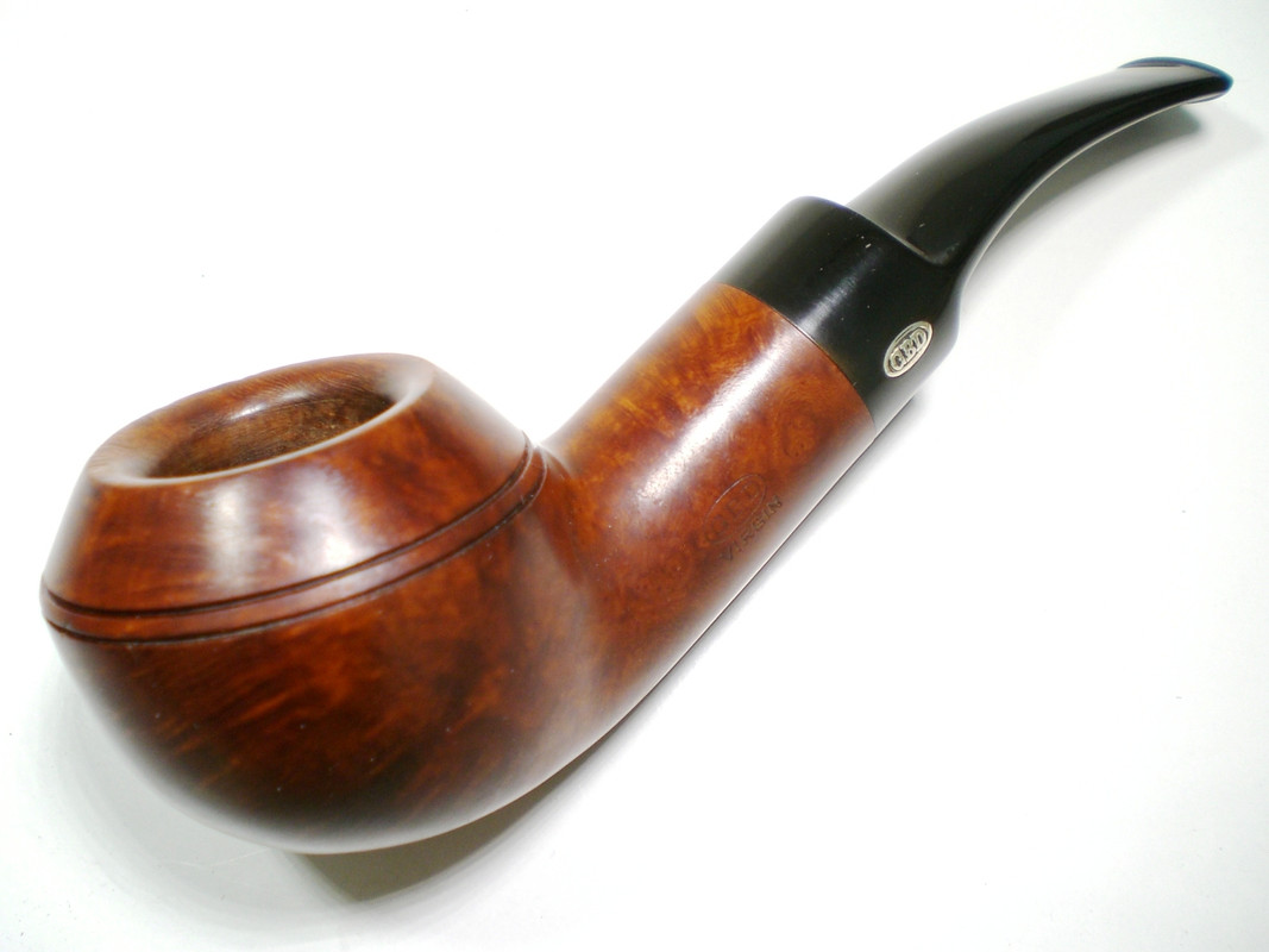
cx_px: 634
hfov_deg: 49.0
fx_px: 1393
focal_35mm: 38
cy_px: 476
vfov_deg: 37.7
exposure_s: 1/60
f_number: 3.1
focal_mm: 6.3
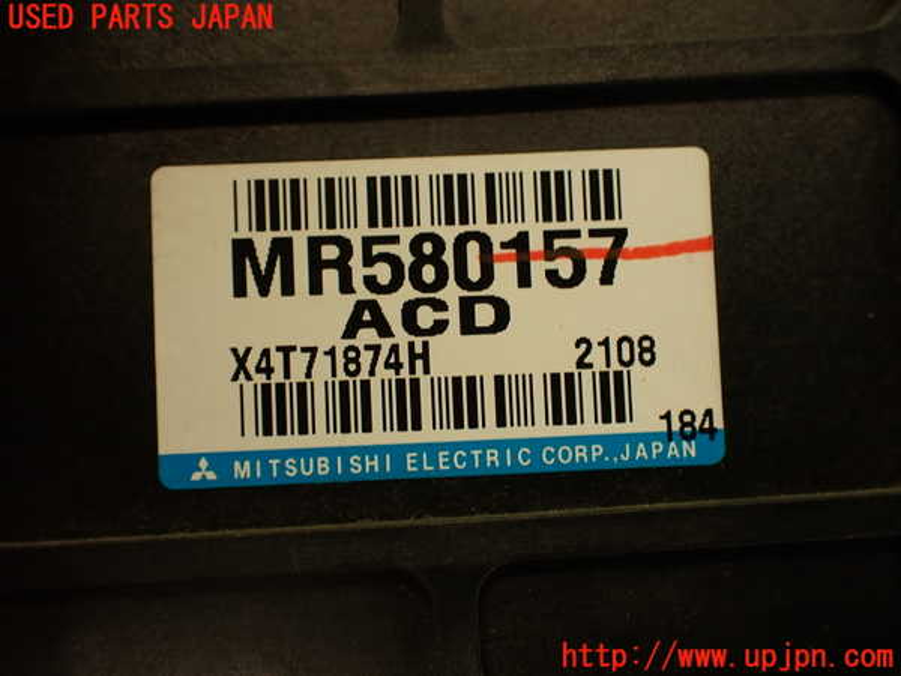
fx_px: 937
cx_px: 450
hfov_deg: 51.4
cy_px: 338
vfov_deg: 39.7
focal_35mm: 36
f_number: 2.5
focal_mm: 6.37
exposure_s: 1/50
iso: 200
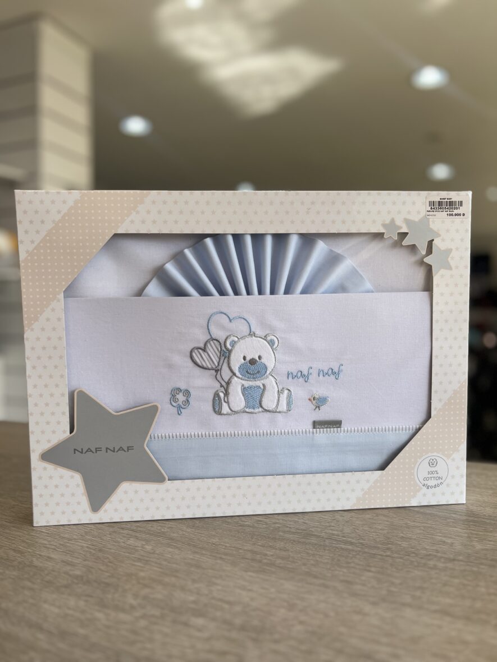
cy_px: 331
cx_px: 248
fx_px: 498
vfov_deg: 67.3
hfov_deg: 53.1
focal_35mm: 26
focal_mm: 5.7
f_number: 1.5
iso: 50
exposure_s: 1/1079
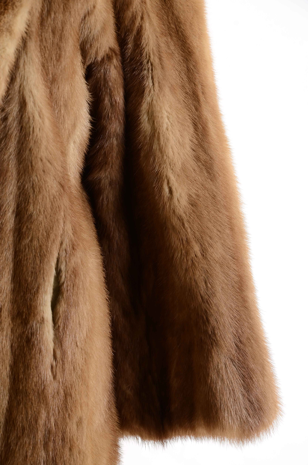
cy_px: 232
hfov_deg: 8.7
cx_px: 154
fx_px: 2030
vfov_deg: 13.1
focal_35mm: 158
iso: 160
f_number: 8
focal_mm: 105
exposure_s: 1/80
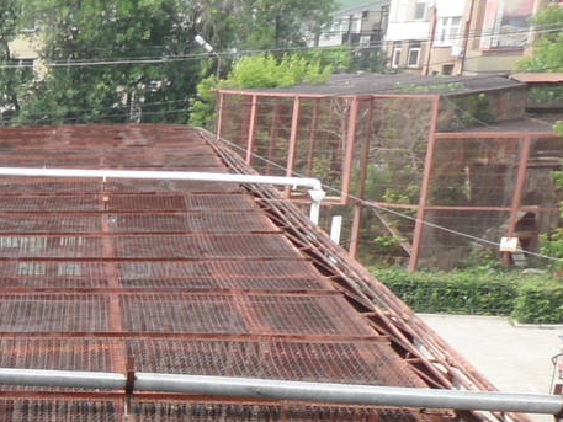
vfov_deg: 15.8
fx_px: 1367
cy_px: 680
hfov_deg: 19.9
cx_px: -301
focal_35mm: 84
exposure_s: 1/180
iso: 80
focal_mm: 3.9
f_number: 4.6
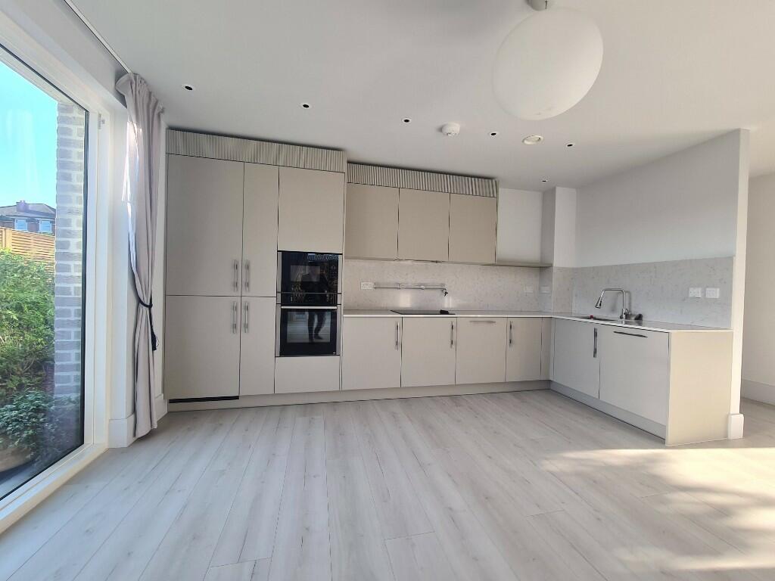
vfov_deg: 89.9
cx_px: 388
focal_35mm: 13
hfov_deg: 106.2
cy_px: 290
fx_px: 291
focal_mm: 2.2
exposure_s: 1/115
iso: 50
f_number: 2.2
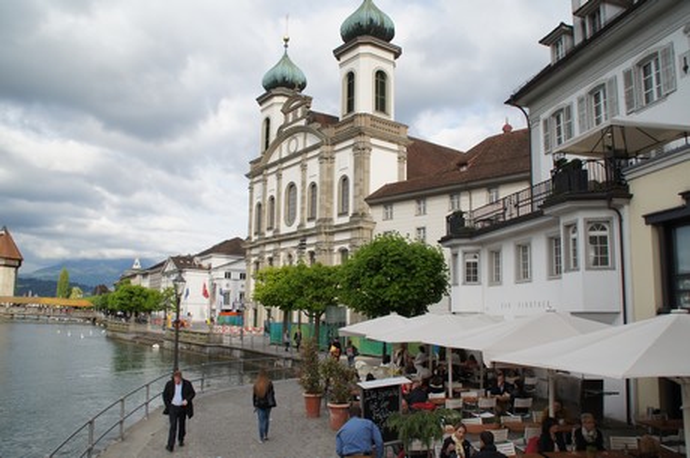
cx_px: 345
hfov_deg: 67.5
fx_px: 517
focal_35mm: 27
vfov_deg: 47.8
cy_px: 229
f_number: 7.1
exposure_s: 1/200
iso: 100
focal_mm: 18
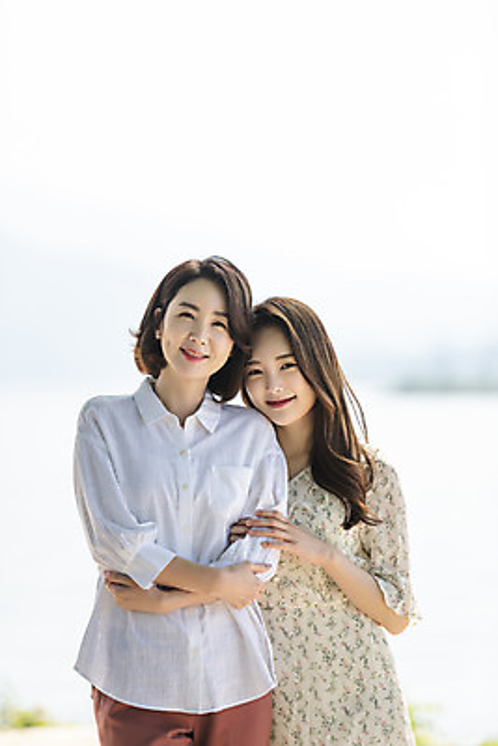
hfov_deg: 9.2
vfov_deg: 13.7
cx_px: 249
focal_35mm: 150
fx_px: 3110
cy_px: 373
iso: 100
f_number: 2.8
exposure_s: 1/2000
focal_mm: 150
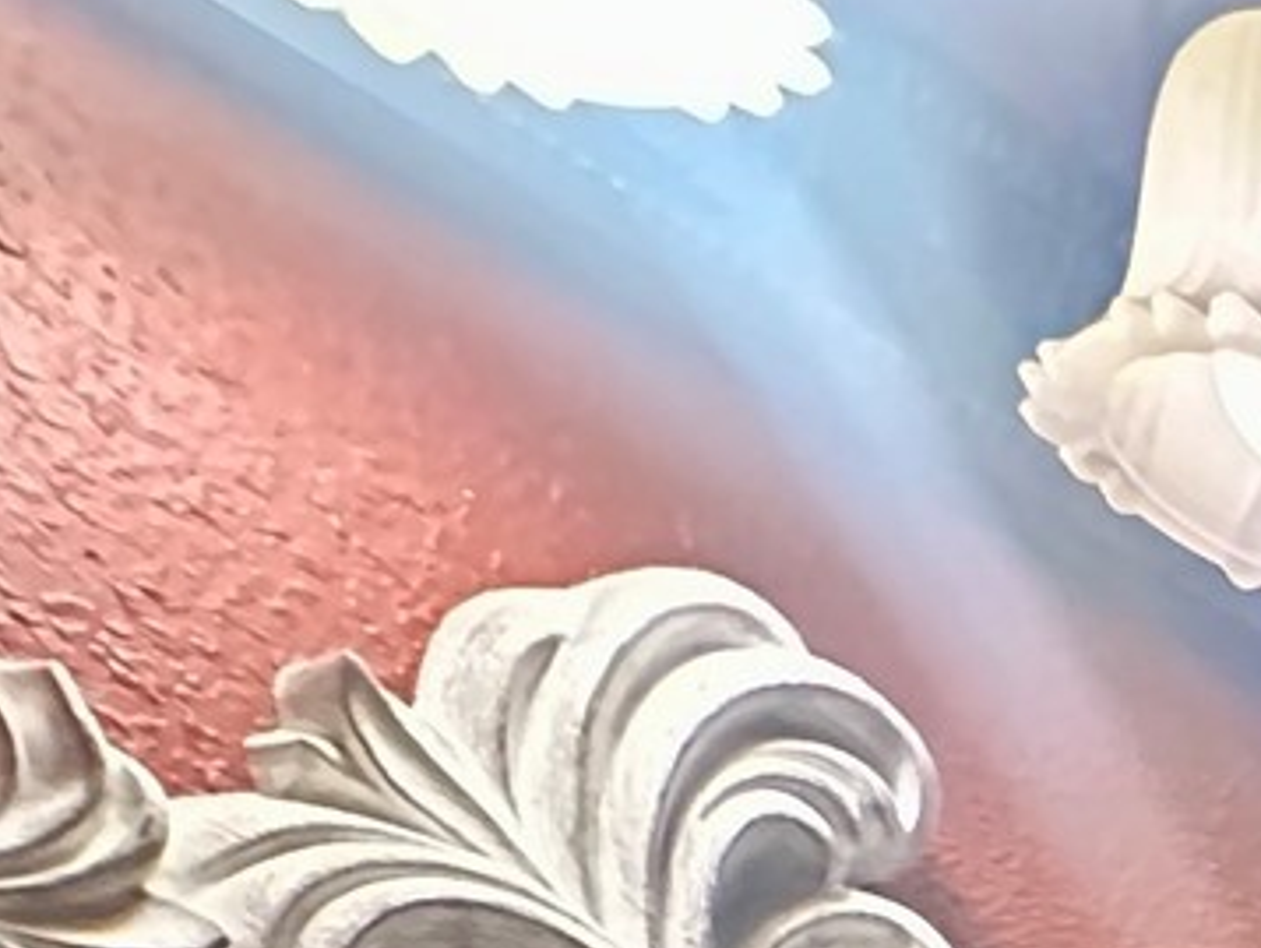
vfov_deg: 12.9
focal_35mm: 75
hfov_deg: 17.4
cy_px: 2495
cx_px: 2614
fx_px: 2734
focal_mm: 2.22
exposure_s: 1/40
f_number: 2.2
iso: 1000
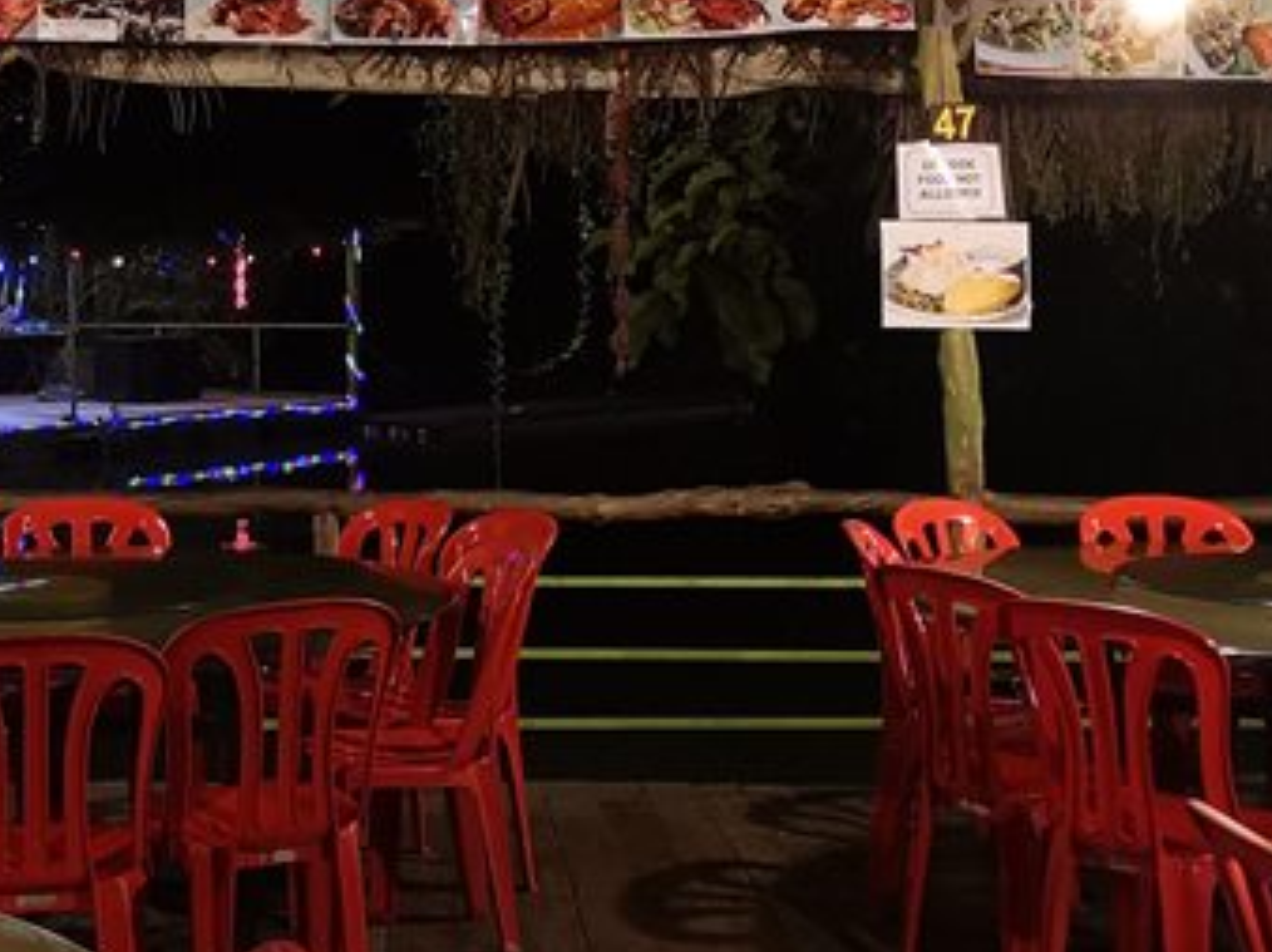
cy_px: 290
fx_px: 2350
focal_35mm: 64
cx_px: 448
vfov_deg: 22.8
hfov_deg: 30.1
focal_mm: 3.95
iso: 640
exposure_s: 1/33.3
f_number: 1.8
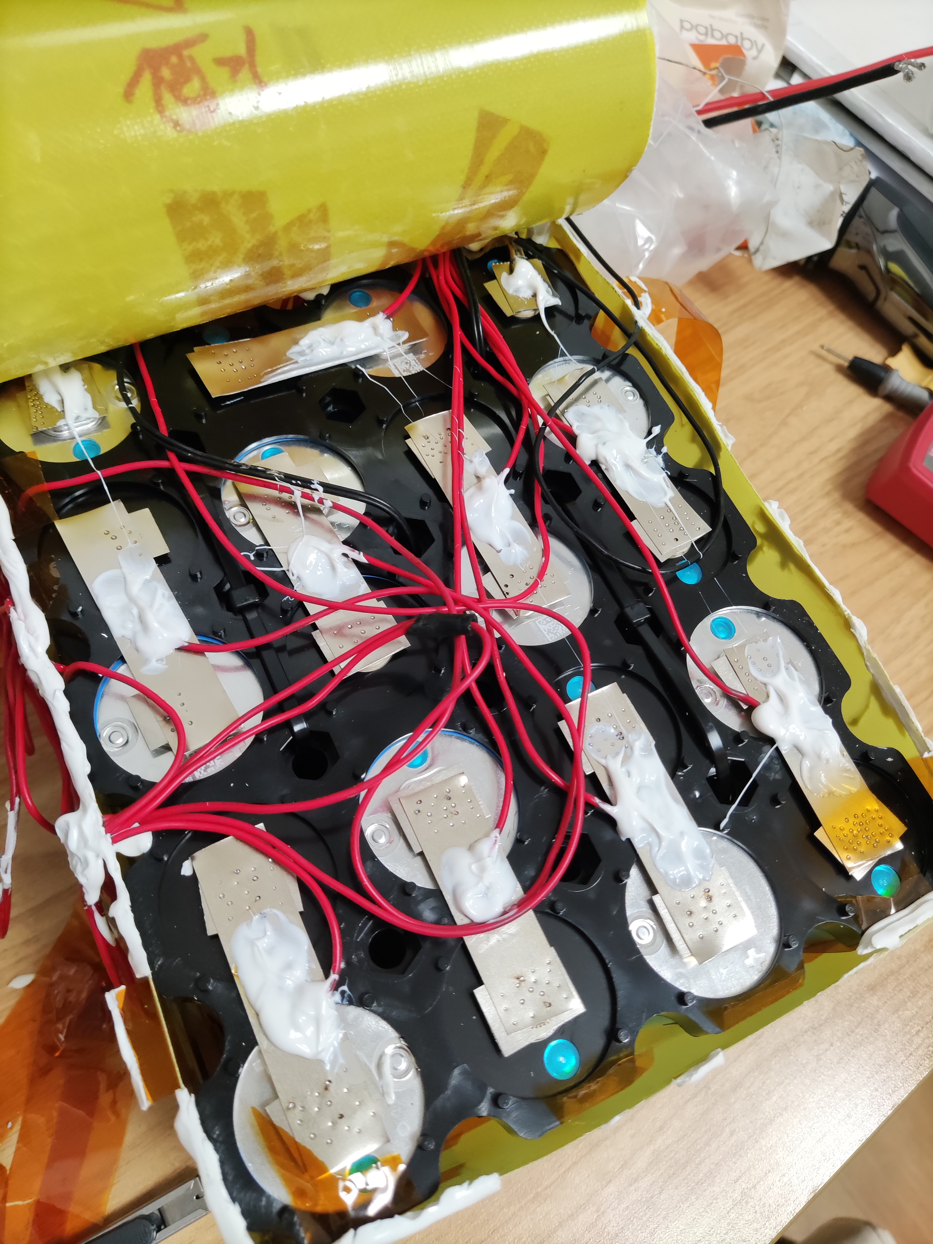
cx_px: 466
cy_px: 622
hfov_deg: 54.9
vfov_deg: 69.4
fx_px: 898
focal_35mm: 25
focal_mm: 4.71
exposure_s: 1/50
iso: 237
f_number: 1.79
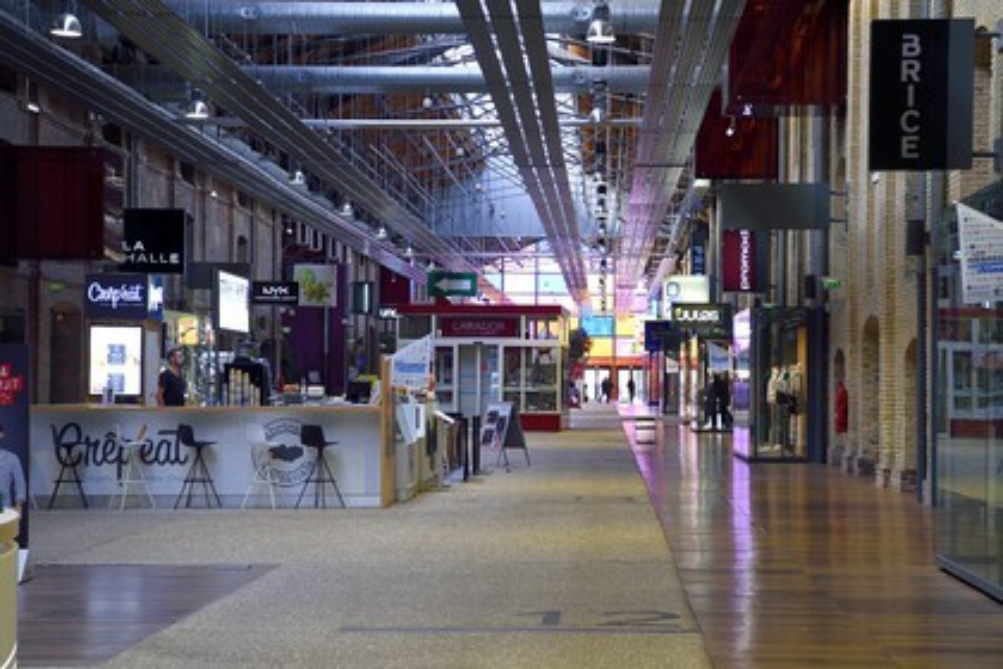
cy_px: 334
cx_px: 502
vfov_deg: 19.5
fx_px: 1950
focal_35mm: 70
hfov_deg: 28.8
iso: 800
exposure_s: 1/80
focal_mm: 70
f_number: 5.6
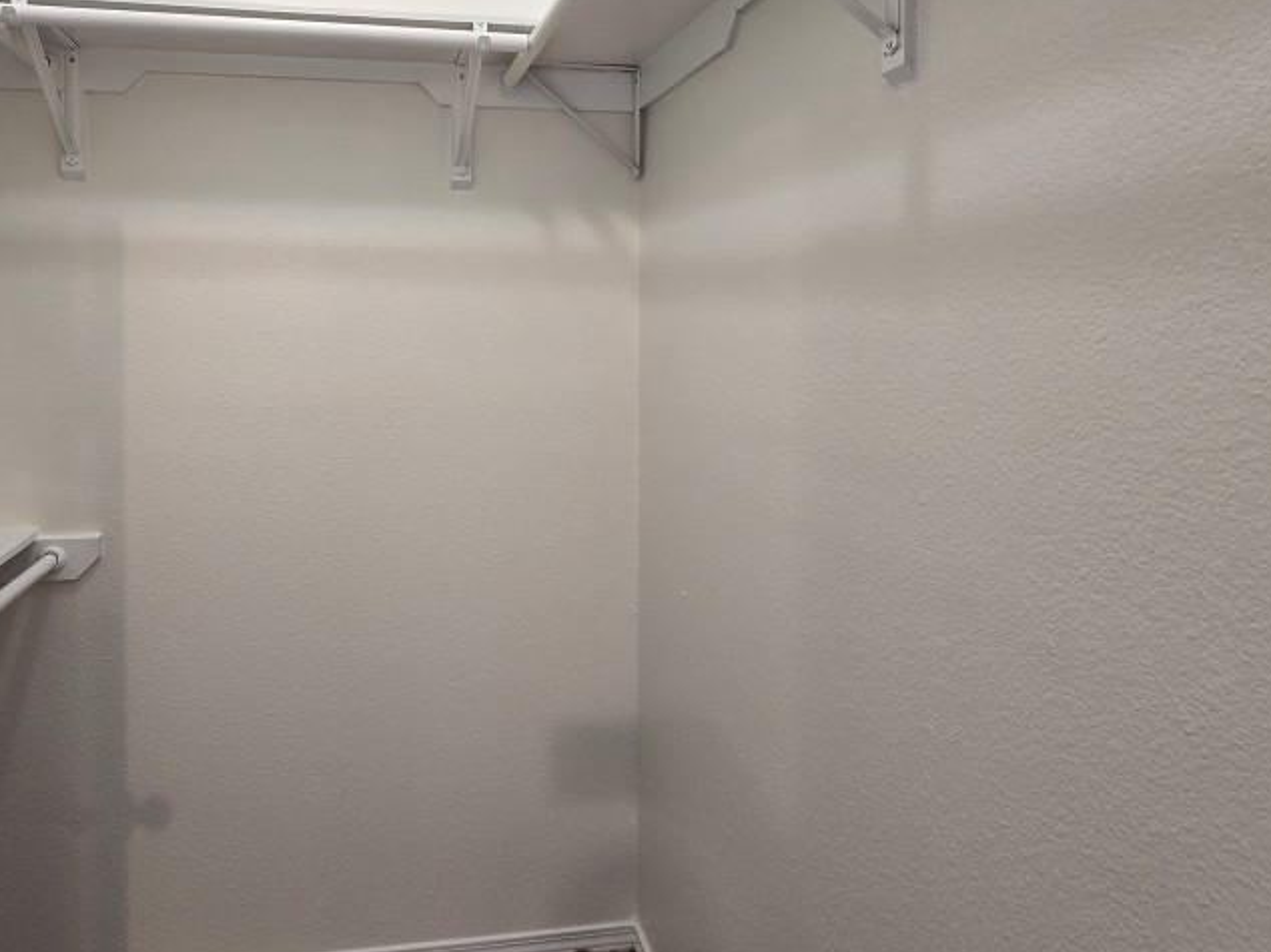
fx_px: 771
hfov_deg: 77.4
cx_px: 465
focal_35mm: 21
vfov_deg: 62.3
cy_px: 343
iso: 125
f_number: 2.2
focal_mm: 2.2
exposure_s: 1/60
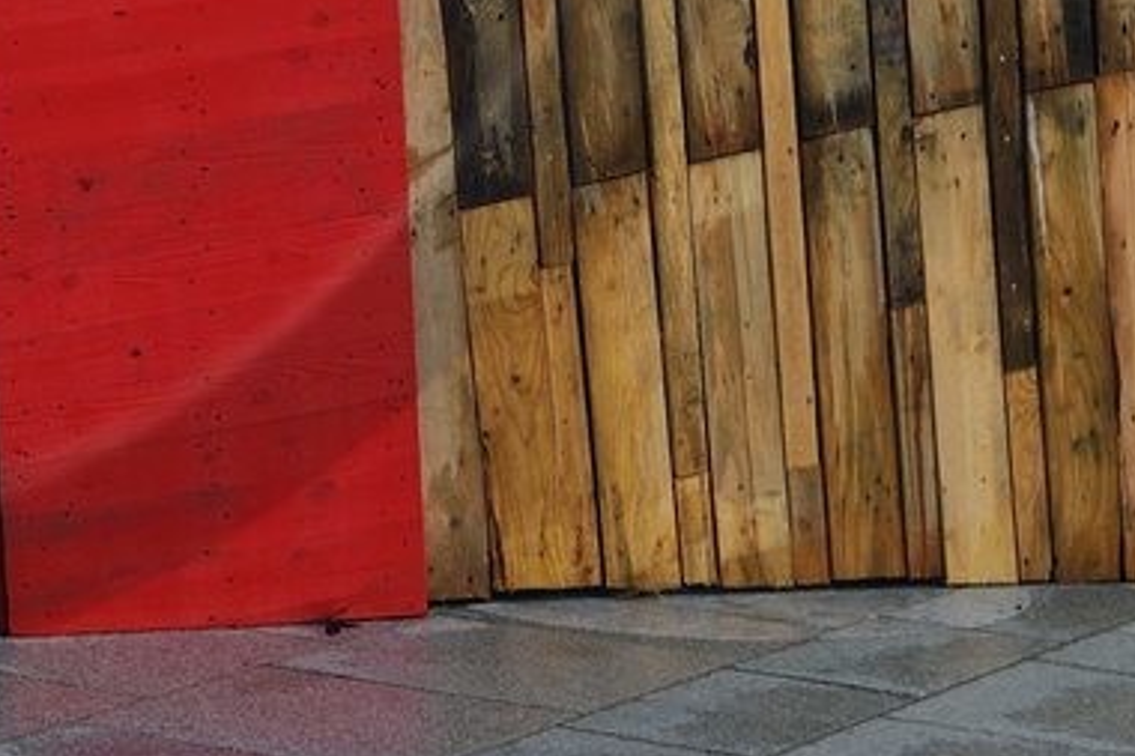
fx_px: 4506
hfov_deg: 13.7
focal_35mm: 143
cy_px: -538
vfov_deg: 9.2
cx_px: -412
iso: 400
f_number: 5.6
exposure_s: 1/320
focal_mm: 34
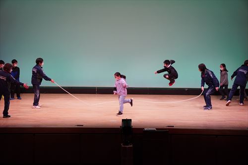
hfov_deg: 19.7
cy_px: 82
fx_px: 713
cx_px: 124
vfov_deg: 13.2
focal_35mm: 104
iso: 800
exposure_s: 1/160
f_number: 5
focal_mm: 69
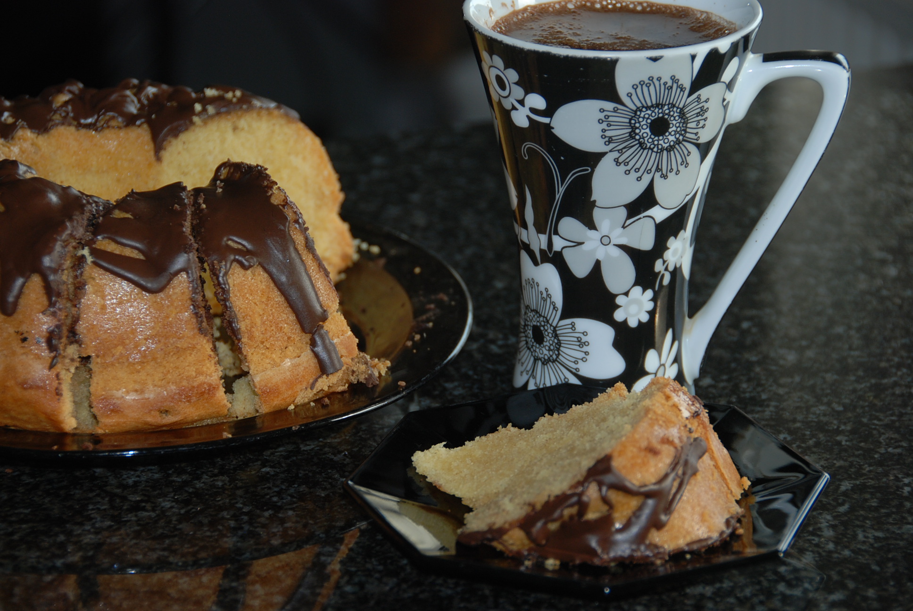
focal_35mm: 158
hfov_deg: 13.0
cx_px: 456
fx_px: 3999
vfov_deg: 8.7
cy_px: 306
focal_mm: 105
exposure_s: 1/60
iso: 200
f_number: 5.6
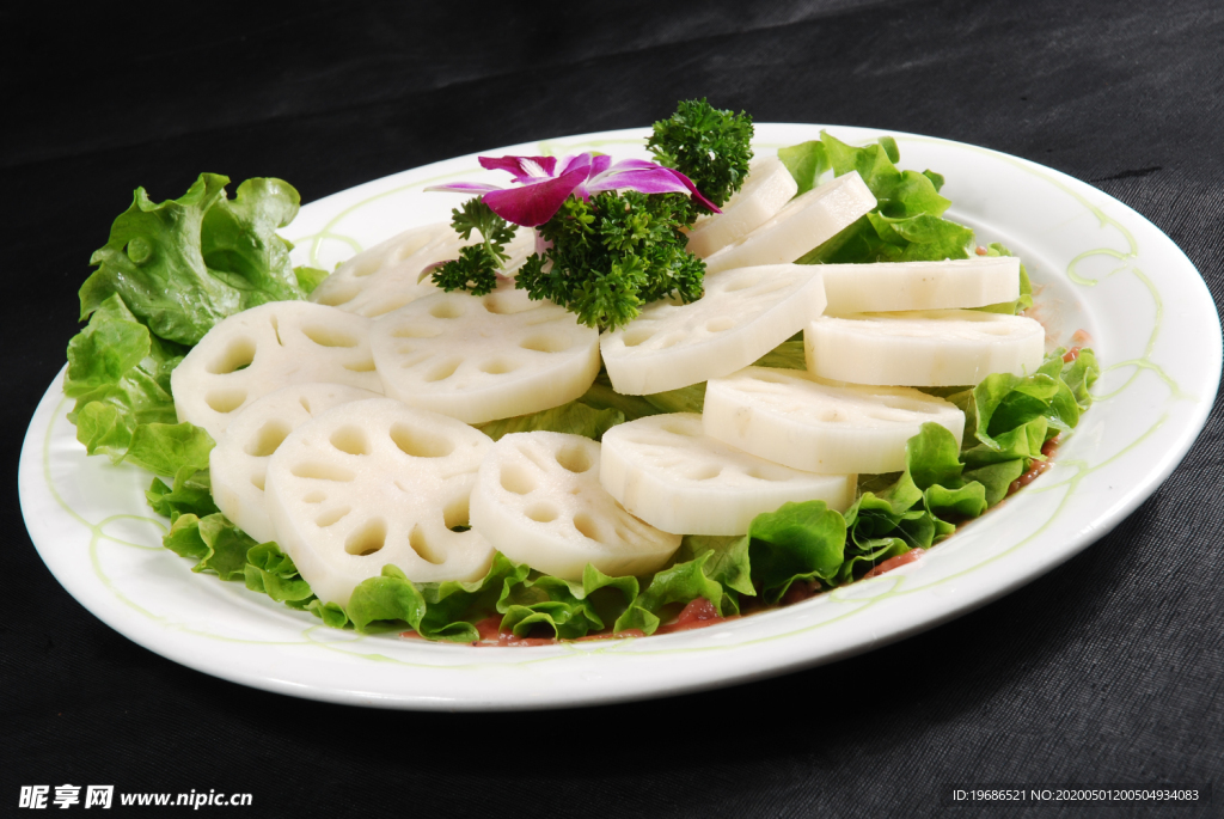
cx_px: 612
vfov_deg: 13.1
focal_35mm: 105
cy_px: 410
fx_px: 3573
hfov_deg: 19.4
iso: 100
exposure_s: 1/125
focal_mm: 70
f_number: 14
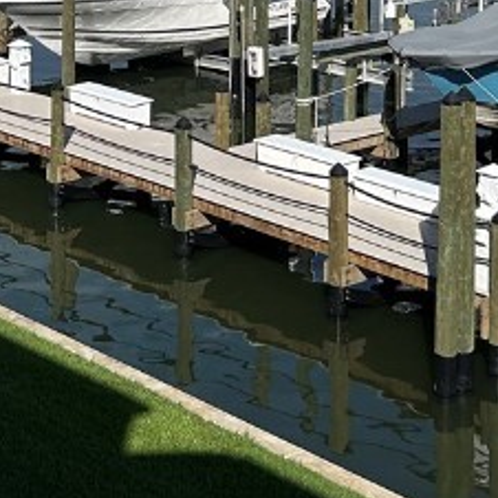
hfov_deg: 16.6
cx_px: 101
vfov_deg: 15.7
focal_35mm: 104
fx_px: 1693
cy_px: -185
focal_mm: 5.7
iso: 50
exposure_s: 1/6993
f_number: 1.5
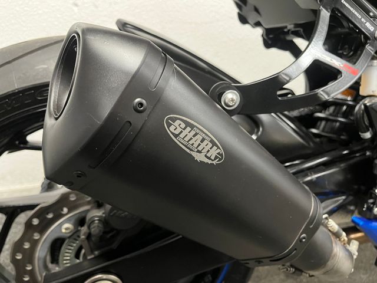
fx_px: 283
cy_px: 142
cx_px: 188
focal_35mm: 26
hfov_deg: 67.3
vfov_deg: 53.1
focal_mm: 5.1
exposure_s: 1/33
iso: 500
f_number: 1.6
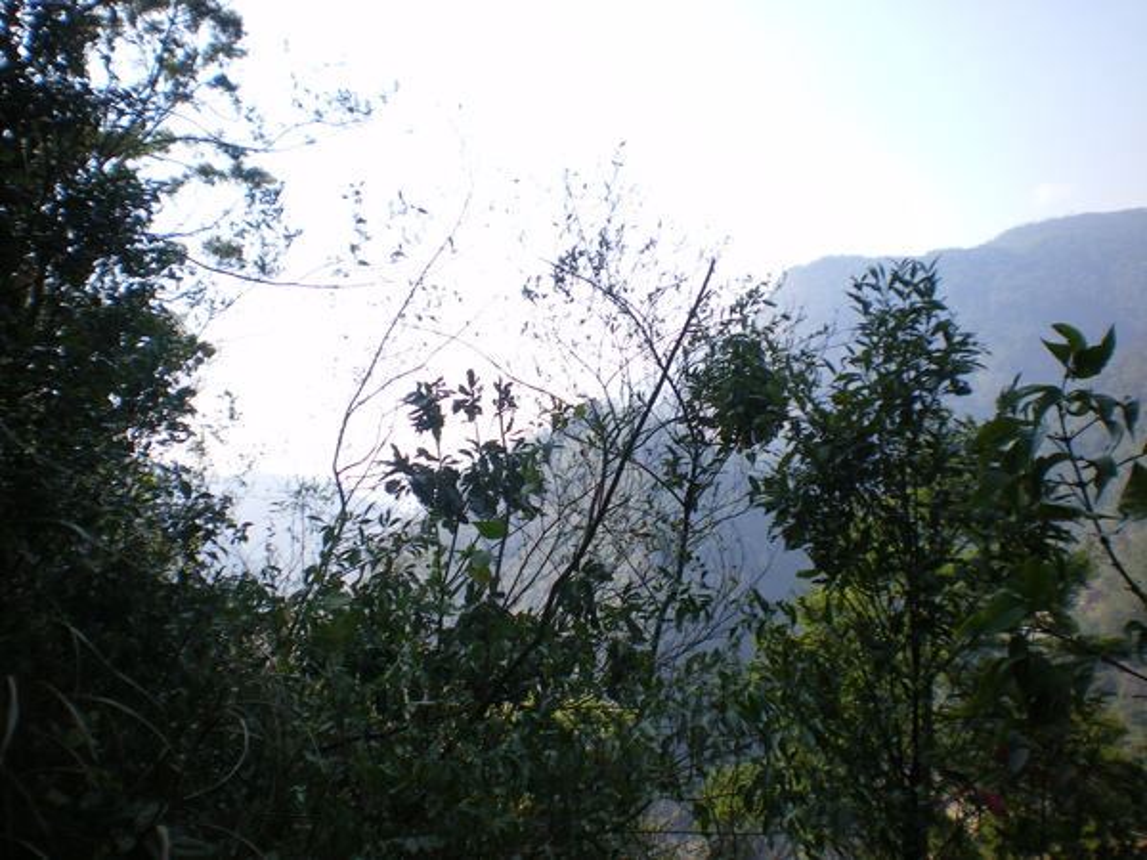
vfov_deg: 39.7
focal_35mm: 36
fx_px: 1193
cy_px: 430
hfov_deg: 51.4
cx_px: 574
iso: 50
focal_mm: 6.3
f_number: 4.6
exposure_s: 1/200
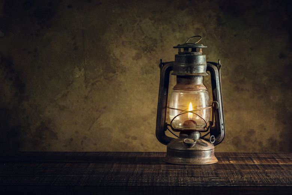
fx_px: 852
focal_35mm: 105
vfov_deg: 13.0
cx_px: 146
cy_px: 98
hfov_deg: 19.5
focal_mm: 105
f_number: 16
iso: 100
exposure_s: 1/250
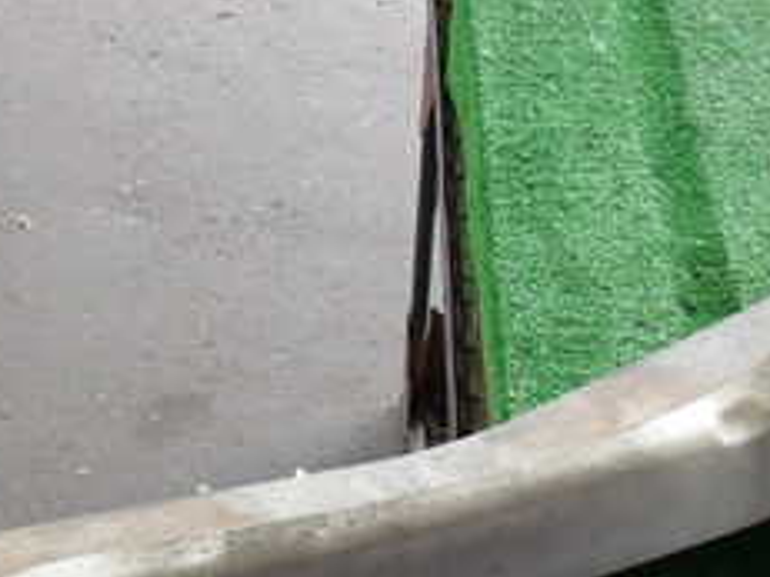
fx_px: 1445
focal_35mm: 65
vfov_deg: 22.5
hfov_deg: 28.7
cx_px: 683
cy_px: 370
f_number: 2
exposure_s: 1/60
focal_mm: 4.5
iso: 200
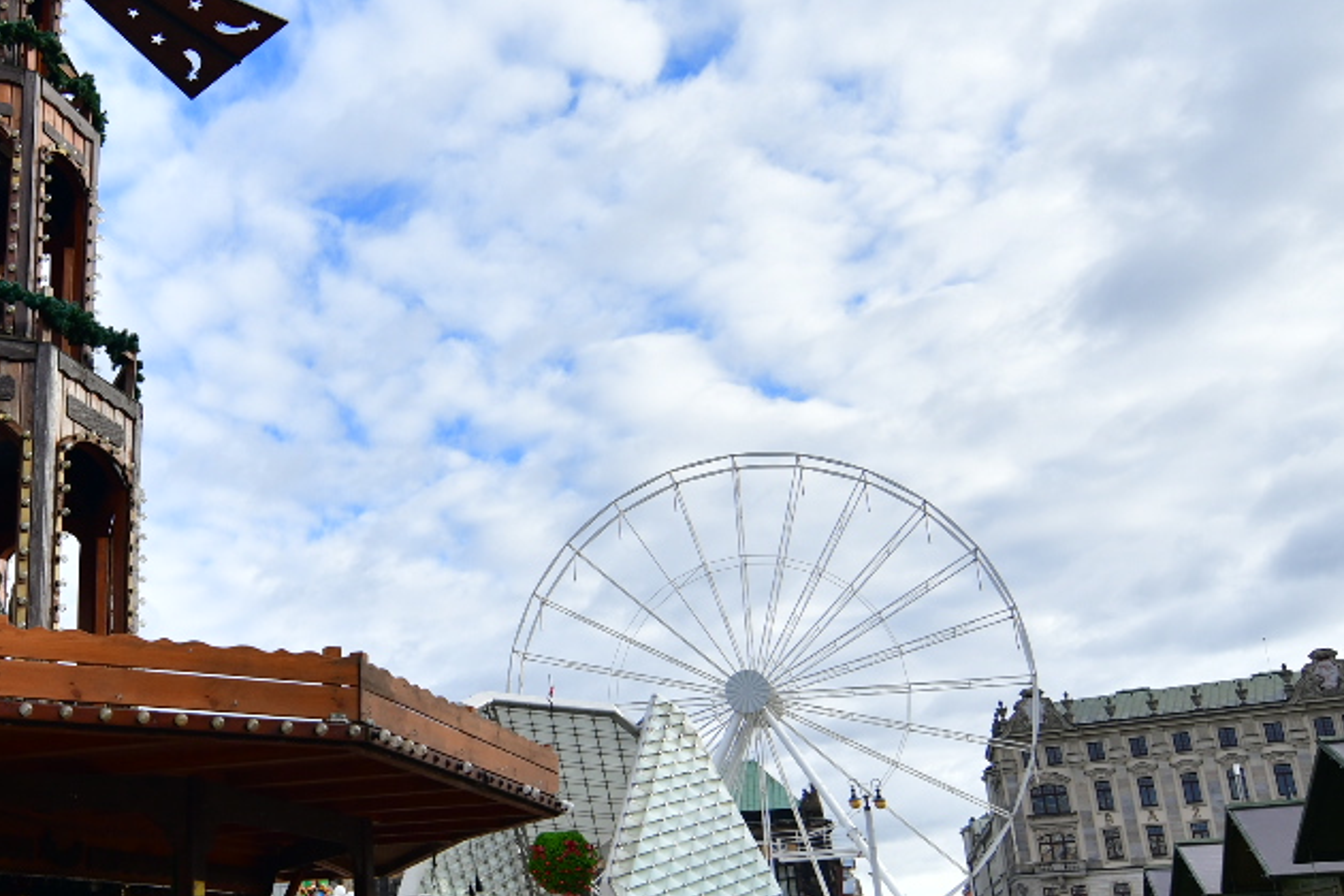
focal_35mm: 36
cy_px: 565
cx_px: 311
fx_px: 1344
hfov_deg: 50.6
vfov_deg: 36.6
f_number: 2.8
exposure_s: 1/2500
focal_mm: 14
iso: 180
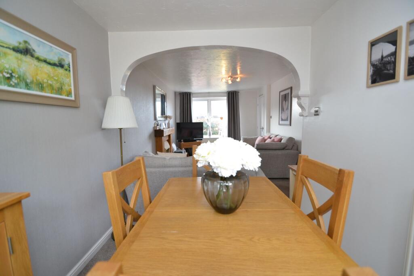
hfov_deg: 100.4
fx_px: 173
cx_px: 207
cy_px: 138
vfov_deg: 77.3
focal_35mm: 15
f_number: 3.5
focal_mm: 10
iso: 500
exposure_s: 1/60
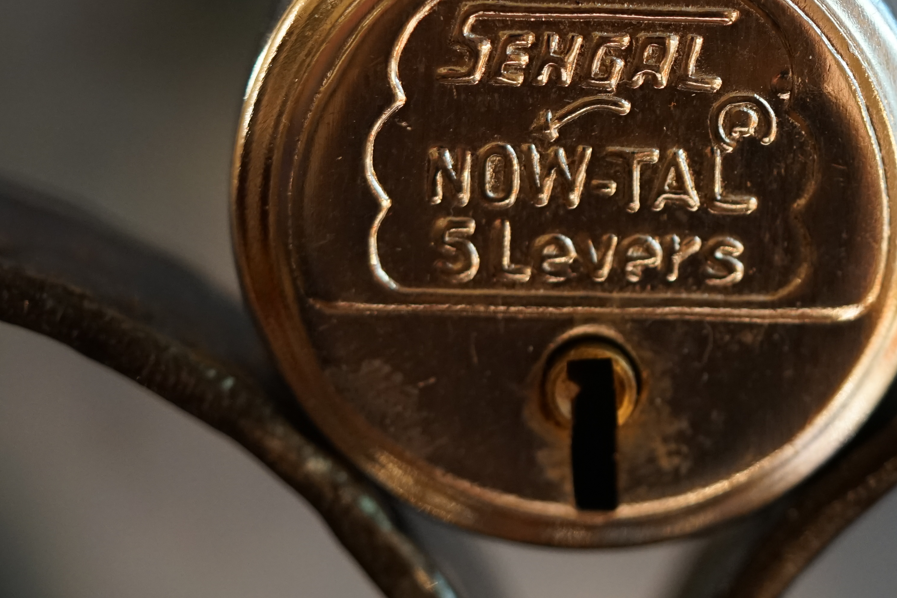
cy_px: 92
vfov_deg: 7.6
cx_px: 851
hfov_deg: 11.3
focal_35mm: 180
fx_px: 4485
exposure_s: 1/100
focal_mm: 90
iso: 1600
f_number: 2.8
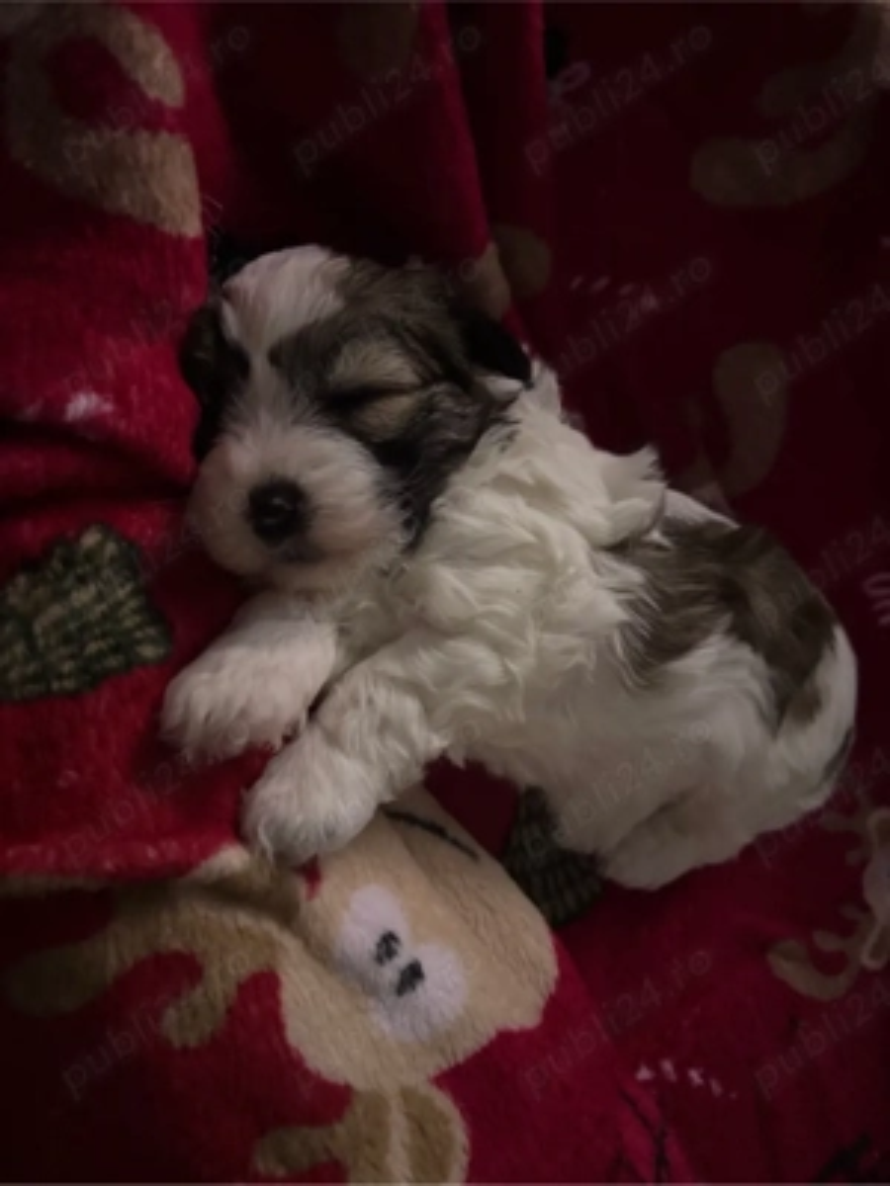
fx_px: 823
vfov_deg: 71.6
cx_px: 445
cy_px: 593
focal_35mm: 24
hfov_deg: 56.8
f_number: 1.78
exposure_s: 1/15
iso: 2000
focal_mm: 6.76
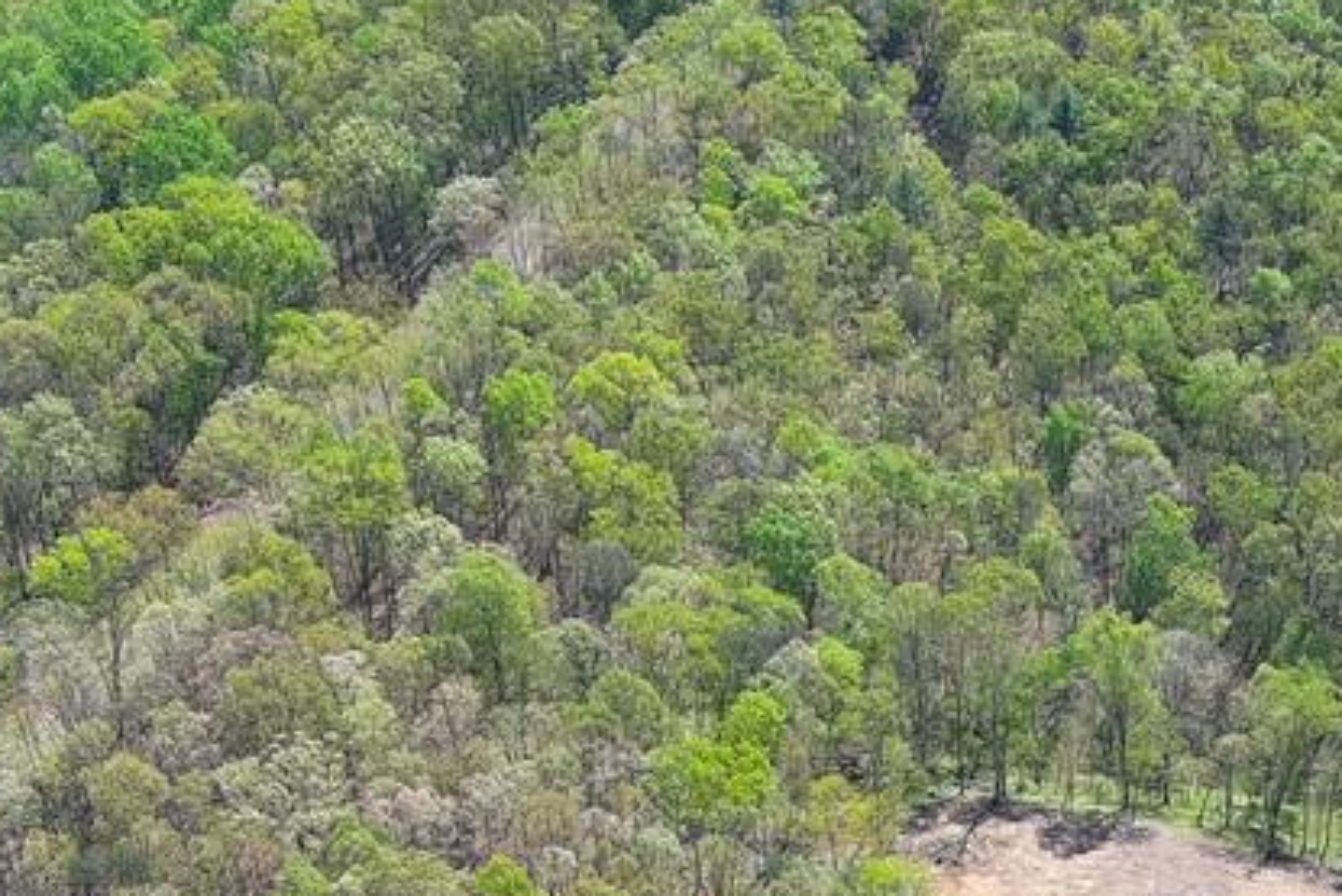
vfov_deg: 9.2
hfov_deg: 14.0
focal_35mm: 143
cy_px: 1496
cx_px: 1562
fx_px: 5332
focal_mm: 10.57
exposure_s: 1/485
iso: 100
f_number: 2.8
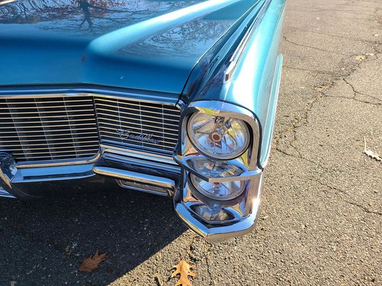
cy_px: 143
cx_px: 191
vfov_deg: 53.1
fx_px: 287
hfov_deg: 67.3
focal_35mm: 26
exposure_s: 1/673
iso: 40
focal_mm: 5.4
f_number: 1.8
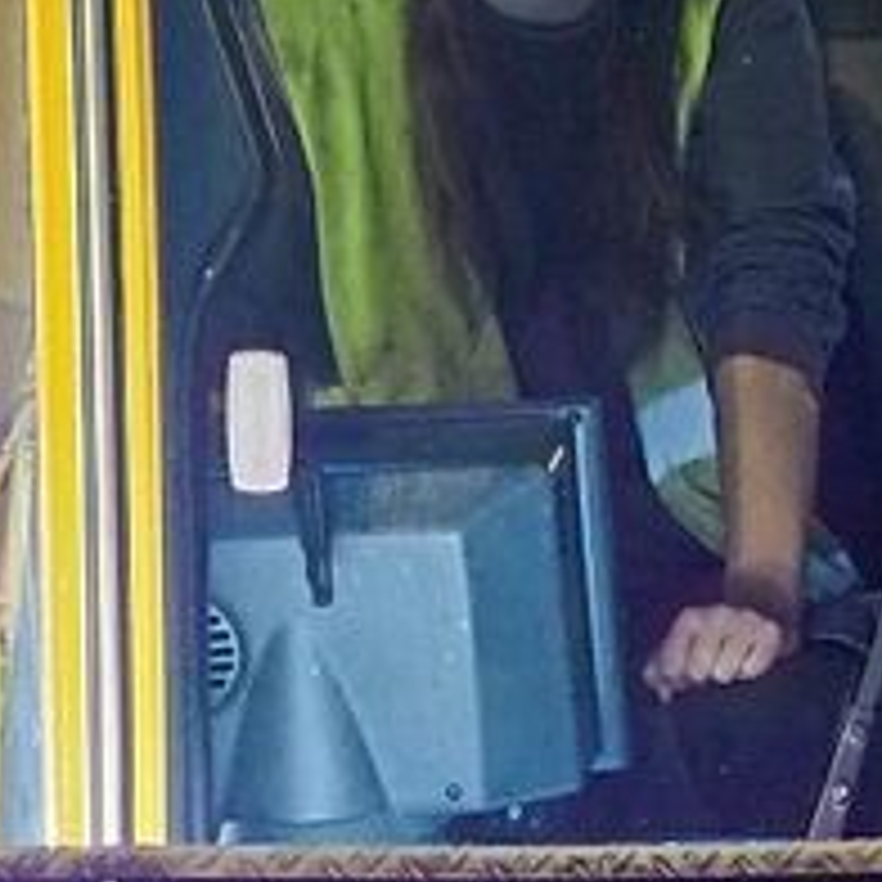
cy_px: 297
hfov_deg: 2.6
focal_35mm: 664
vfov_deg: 2.6
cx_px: 0
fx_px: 19141
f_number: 5.6
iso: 3200
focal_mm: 92
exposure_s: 1/8
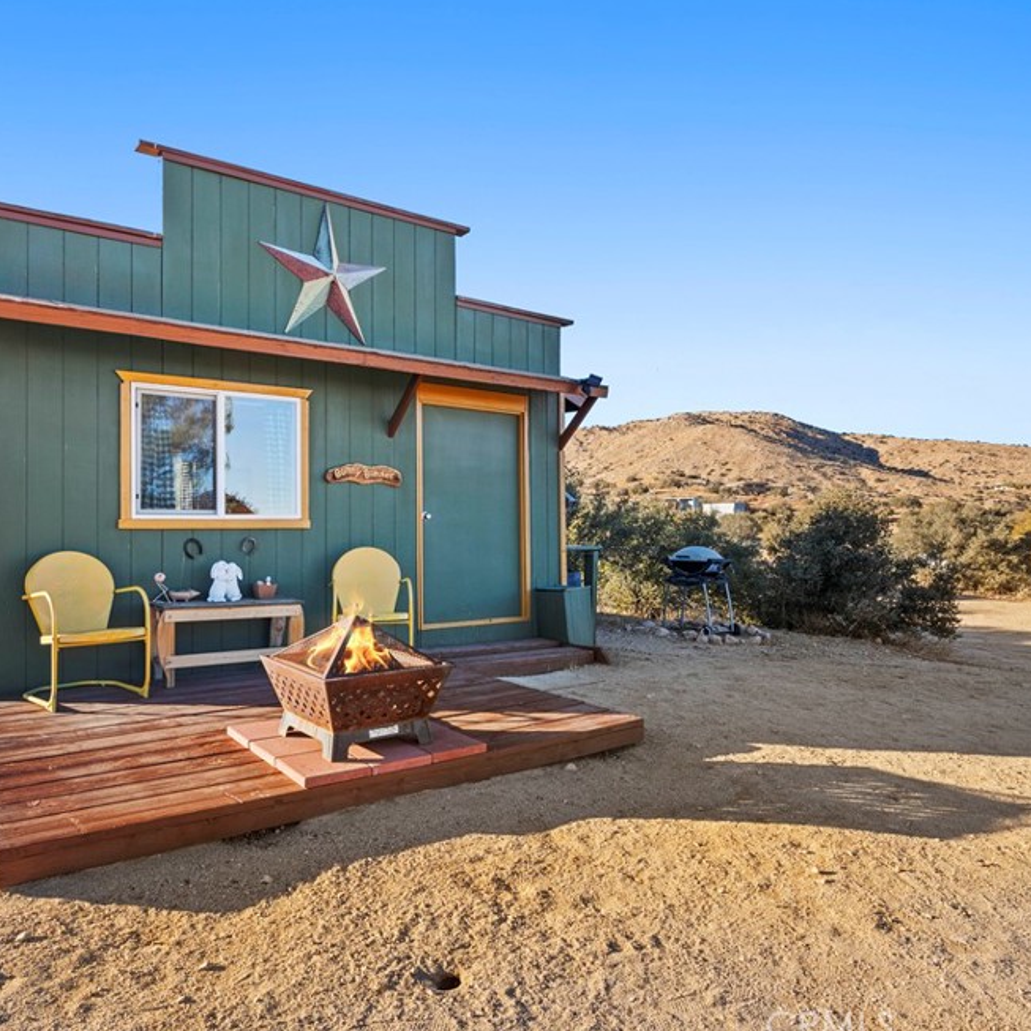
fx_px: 809
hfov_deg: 64.7
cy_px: 509
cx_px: 444
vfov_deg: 65.0
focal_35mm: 24
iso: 400
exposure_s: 1/50
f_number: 13
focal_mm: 18
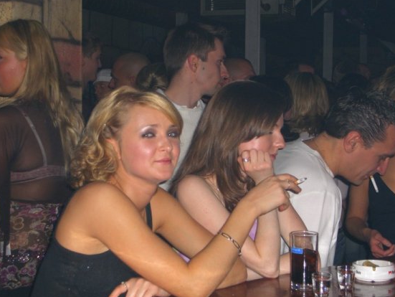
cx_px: 189
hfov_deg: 26.3
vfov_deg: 19.9
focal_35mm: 74
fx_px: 845
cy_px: 146
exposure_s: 1/60
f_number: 4
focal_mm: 14.2
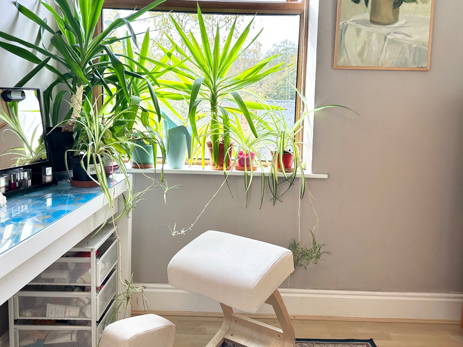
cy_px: 140
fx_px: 388
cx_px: 230
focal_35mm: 29
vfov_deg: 47.9
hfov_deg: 61.7
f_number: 1.78
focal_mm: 6.86
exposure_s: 1/100
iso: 64
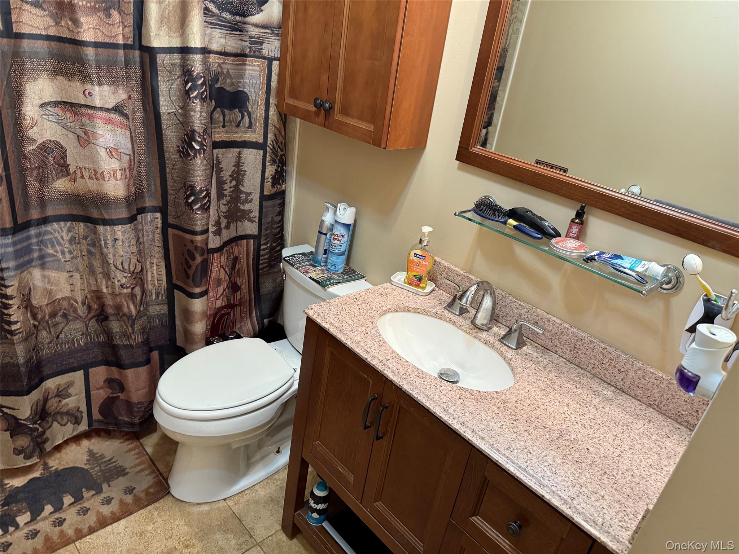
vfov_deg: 56.8
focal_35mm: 24
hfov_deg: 71.6
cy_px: 277
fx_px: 512
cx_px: 370
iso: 400
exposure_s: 1/60
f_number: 1.78
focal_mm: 6.76
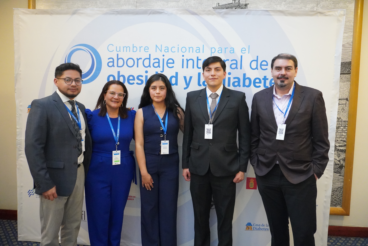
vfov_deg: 50.4
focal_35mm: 26
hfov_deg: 70.4
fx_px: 261
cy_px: 123
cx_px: 184
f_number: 4
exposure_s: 1/160
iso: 6400
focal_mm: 17
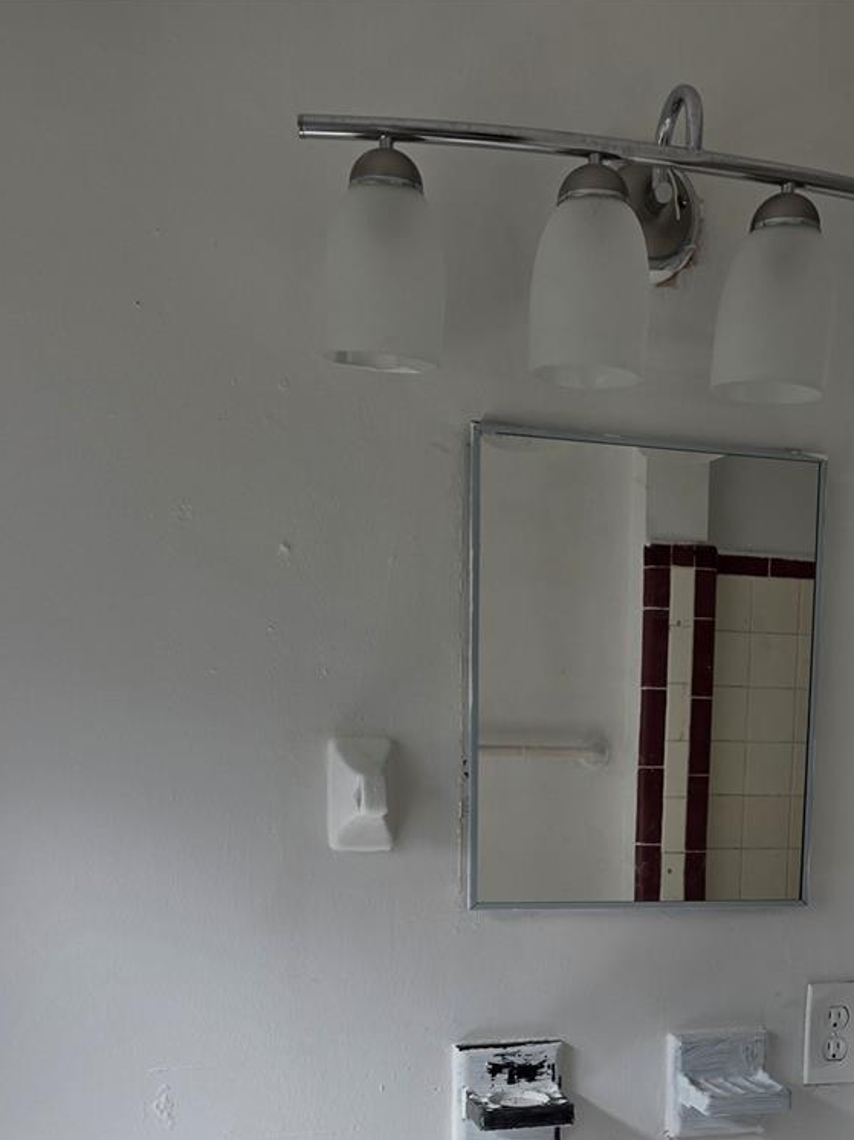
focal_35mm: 37
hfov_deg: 38.3
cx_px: 550
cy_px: 911
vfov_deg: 47.4
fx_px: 1218
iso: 25
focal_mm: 6.3
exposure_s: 1/359
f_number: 1.7
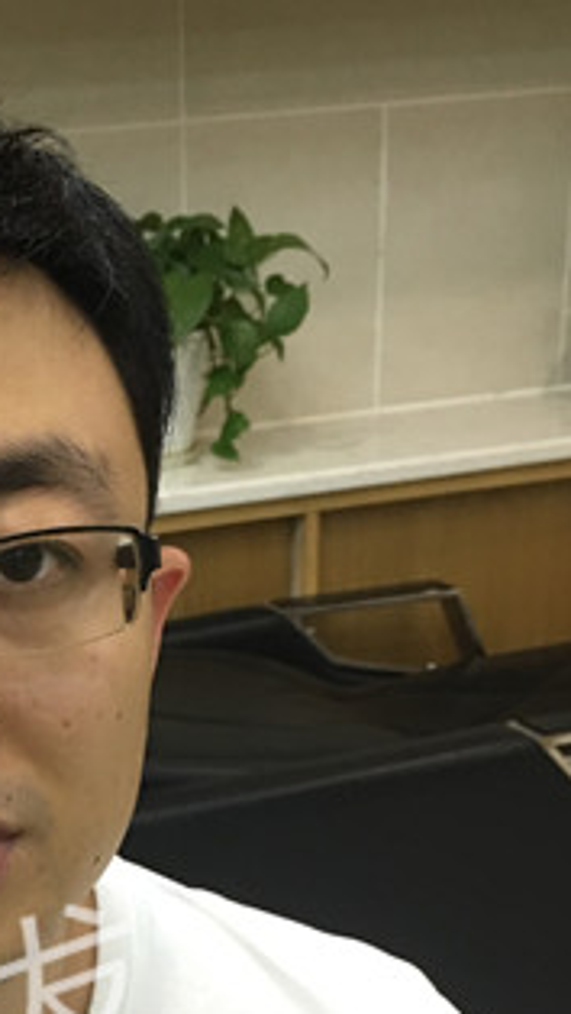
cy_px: 946
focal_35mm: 67
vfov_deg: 29.9
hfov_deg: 17.4
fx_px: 1801
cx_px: -65
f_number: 2.2
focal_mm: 4.15
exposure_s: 1/17
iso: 80
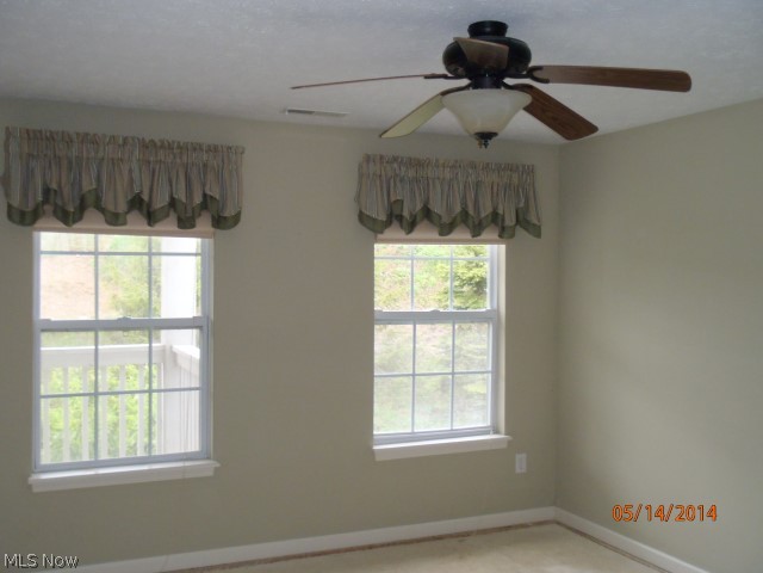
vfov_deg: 39.7
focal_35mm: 36
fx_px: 794
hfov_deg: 51.4
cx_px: 382
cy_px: 286
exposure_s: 1/40
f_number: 4.5
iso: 320
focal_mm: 6.45
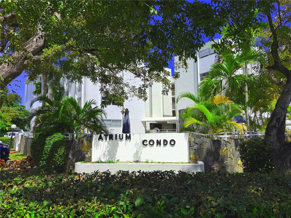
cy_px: 109
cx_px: 146
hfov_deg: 71.6
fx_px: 202
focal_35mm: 24
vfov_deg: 56.8
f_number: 1.78
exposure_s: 1/6711
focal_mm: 6.76
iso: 80
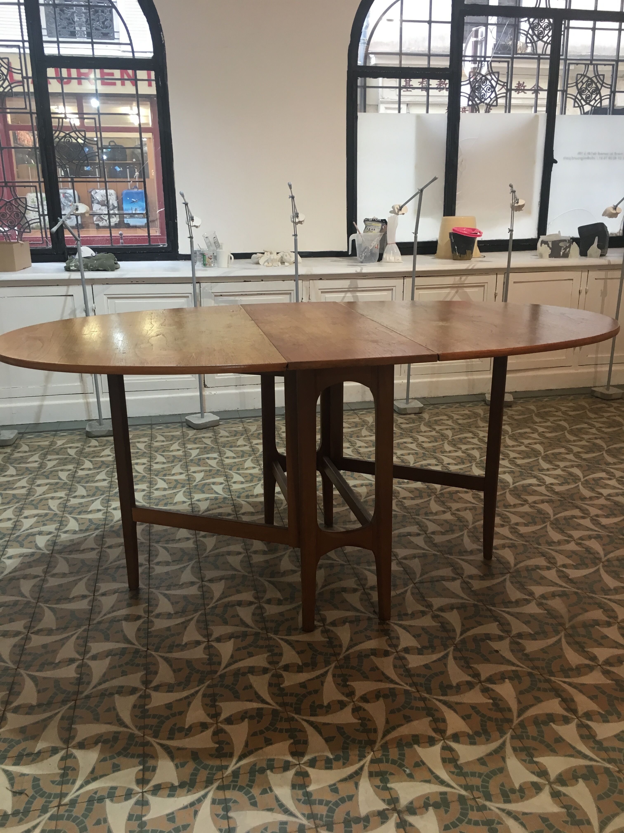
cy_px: 416
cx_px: 312
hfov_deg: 48.2
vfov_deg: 61.7
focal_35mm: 29
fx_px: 697
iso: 80
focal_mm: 4.15
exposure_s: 1/33
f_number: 2.2
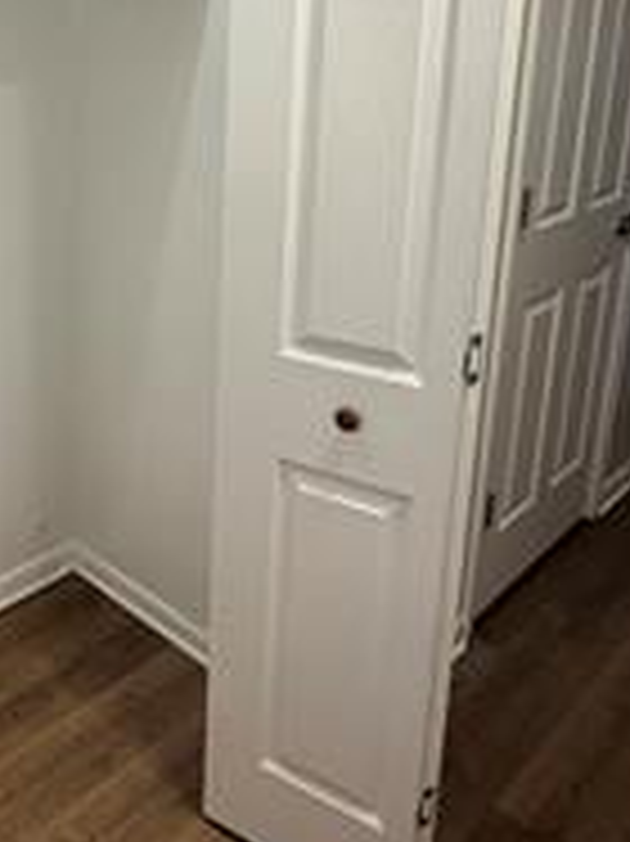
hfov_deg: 37.2
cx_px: 72
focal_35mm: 36
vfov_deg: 49.9
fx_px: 875
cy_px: 243
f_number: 2.2
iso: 100
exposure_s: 1/120
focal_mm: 2.22
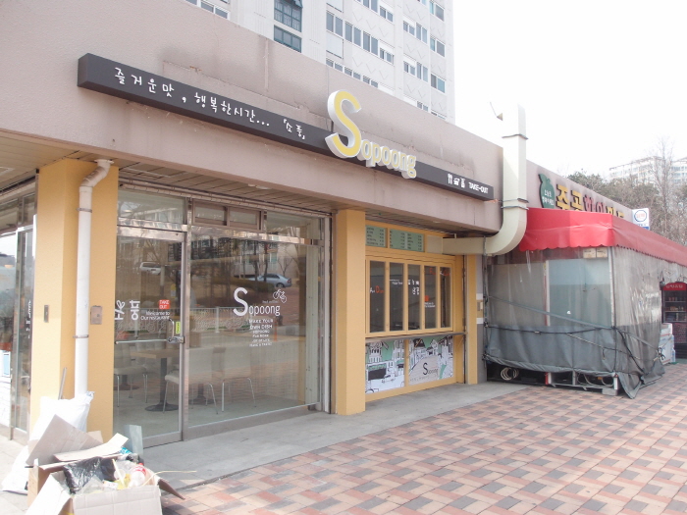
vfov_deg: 49.7
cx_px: 344
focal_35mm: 28
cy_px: 258
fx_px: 556
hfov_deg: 63.4
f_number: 1.8
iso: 125
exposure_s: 1/2000
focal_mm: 6
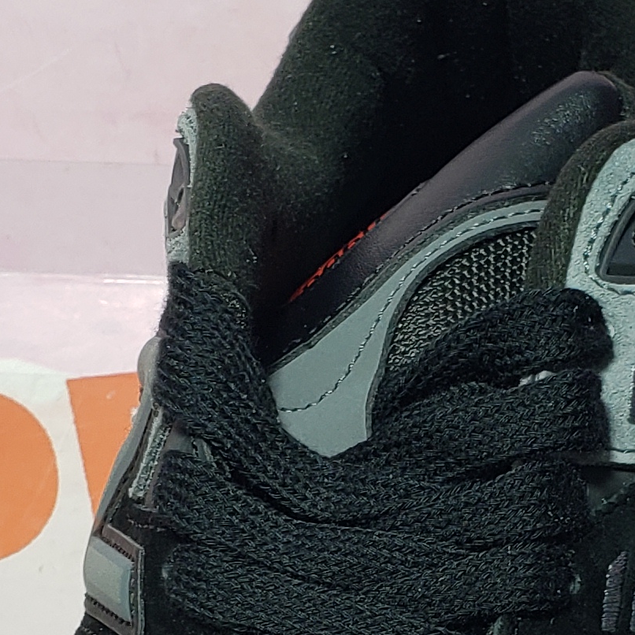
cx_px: 528
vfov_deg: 15.0
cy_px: 548
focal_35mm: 115
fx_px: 2387
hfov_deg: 15.0
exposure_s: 1/178
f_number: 2.4
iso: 50
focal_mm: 4.3
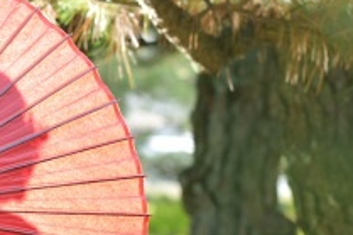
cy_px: 161
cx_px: -37
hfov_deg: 5.1
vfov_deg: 3.4
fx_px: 3939
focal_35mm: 402
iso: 100
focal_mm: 105
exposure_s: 1/160
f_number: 3.5
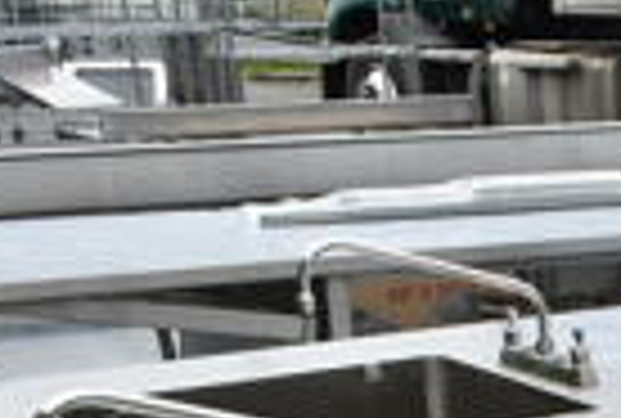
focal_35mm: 119
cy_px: 881
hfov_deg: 15.9
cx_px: 909
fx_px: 2059
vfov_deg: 10.5
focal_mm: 18
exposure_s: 1/200
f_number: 7.1
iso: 100
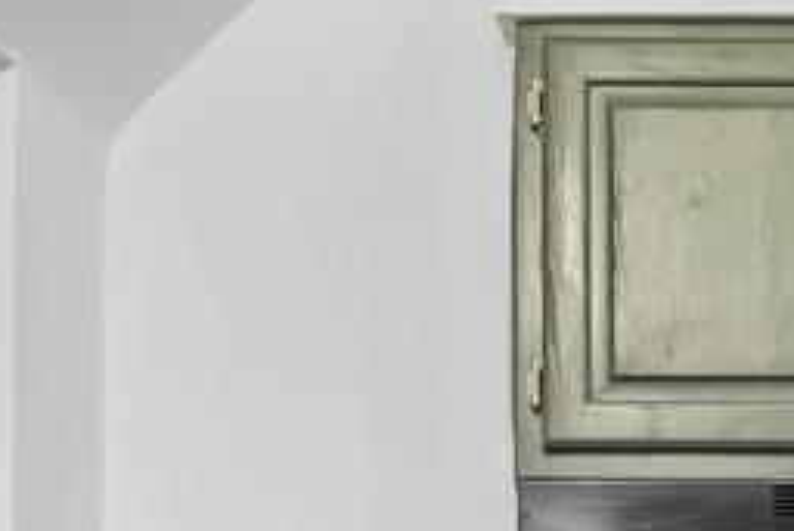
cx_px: 875
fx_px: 2472
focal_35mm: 112
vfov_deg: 11.4
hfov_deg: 17.6
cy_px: 949
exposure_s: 1
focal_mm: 14
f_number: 10
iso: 400
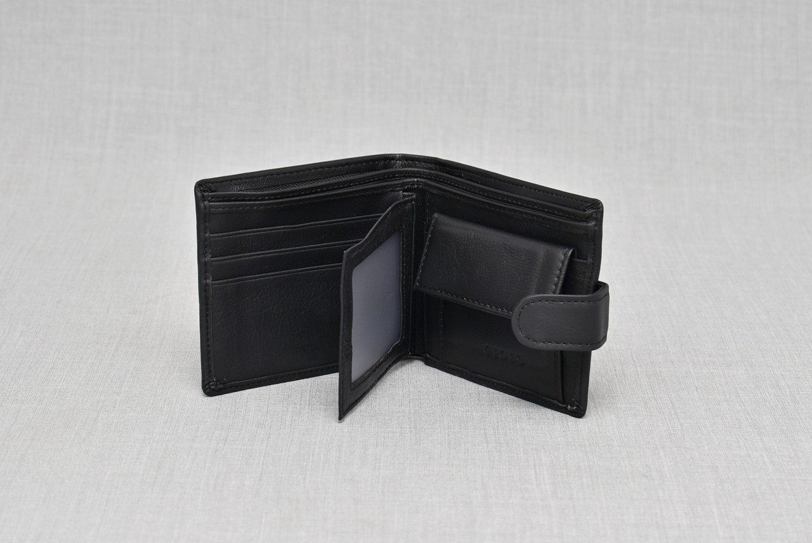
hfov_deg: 26.0
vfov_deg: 17.5
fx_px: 1761
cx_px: 406
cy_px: 272
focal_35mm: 78
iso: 100
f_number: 5.6
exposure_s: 1/60
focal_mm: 52
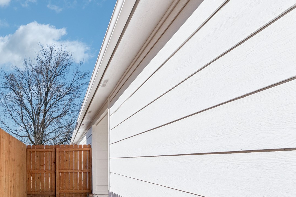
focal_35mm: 30
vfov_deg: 41.7
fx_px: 247
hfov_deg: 57.6
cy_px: 158
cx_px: 62
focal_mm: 16
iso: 640
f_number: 13
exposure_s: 1/1000
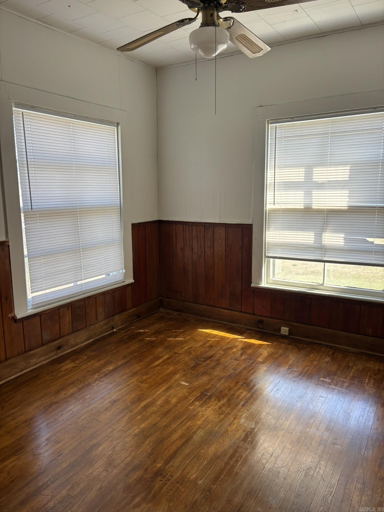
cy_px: 256
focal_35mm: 26
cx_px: 192
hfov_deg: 53.1
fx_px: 385
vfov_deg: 67.3
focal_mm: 5.96
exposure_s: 1/120
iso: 80
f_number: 1.6
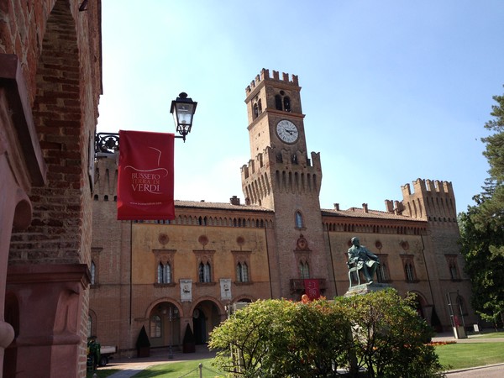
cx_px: 252
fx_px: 480
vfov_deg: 42.9
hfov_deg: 55.4
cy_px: 189
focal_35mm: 33
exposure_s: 1/874
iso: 50
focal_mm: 4.13
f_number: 2.4
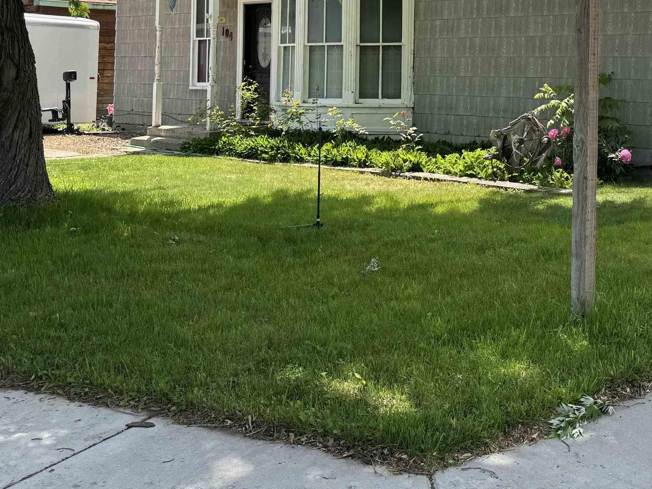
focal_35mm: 47
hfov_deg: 39.2
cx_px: 499
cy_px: 55
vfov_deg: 29.7
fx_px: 885
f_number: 1.78
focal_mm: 6.76
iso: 80
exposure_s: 1/1678
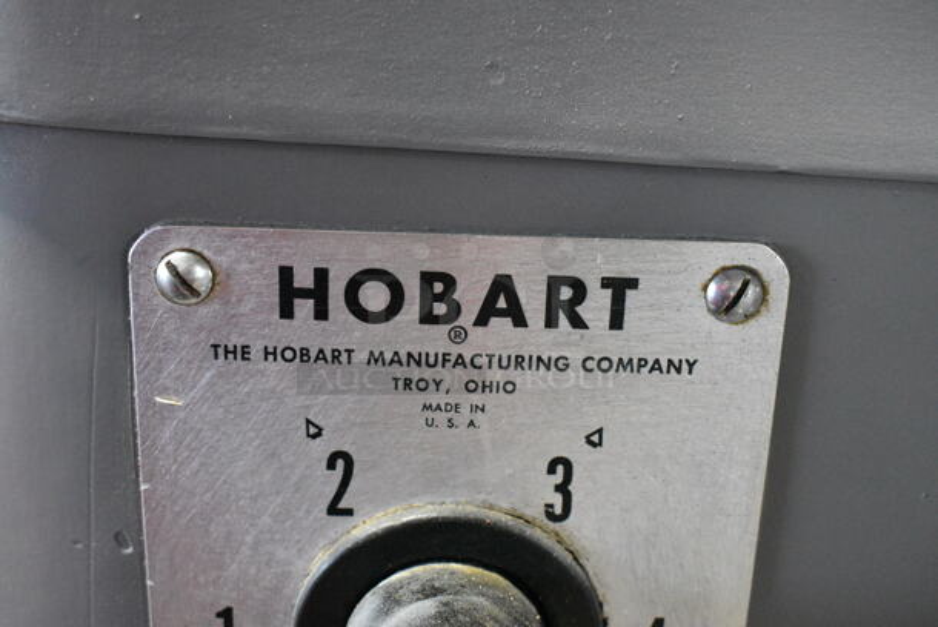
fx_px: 1095
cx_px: 469
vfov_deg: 32.0
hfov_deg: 46.4
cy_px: 314
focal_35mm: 42
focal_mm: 28
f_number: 7.1
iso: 6400
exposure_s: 1/200
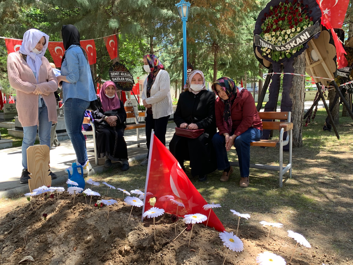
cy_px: 132
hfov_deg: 67.3
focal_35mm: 26
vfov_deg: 53.1
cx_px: 176
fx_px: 265
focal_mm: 4.25
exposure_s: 1/122
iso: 25
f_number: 1.8
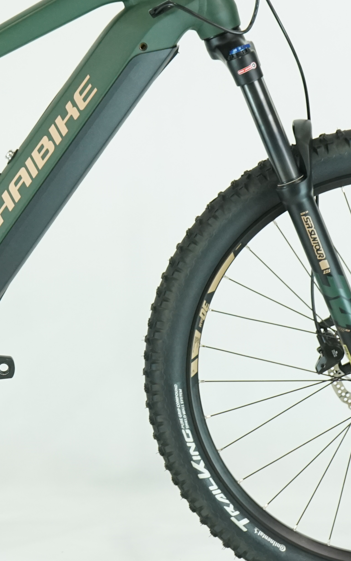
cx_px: -15
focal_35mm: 144
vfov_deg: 14.5
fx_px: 2204
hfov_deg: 9.0
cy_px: 190
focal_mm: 58
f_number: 6.3
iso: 1600
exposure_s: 1/200
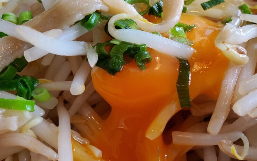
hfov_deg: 52.2
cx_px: 159
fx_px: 259
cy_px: 53
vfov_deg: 34.1
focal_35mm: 37
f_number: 2.4
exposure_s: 1/100
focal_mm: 4.3
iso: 125
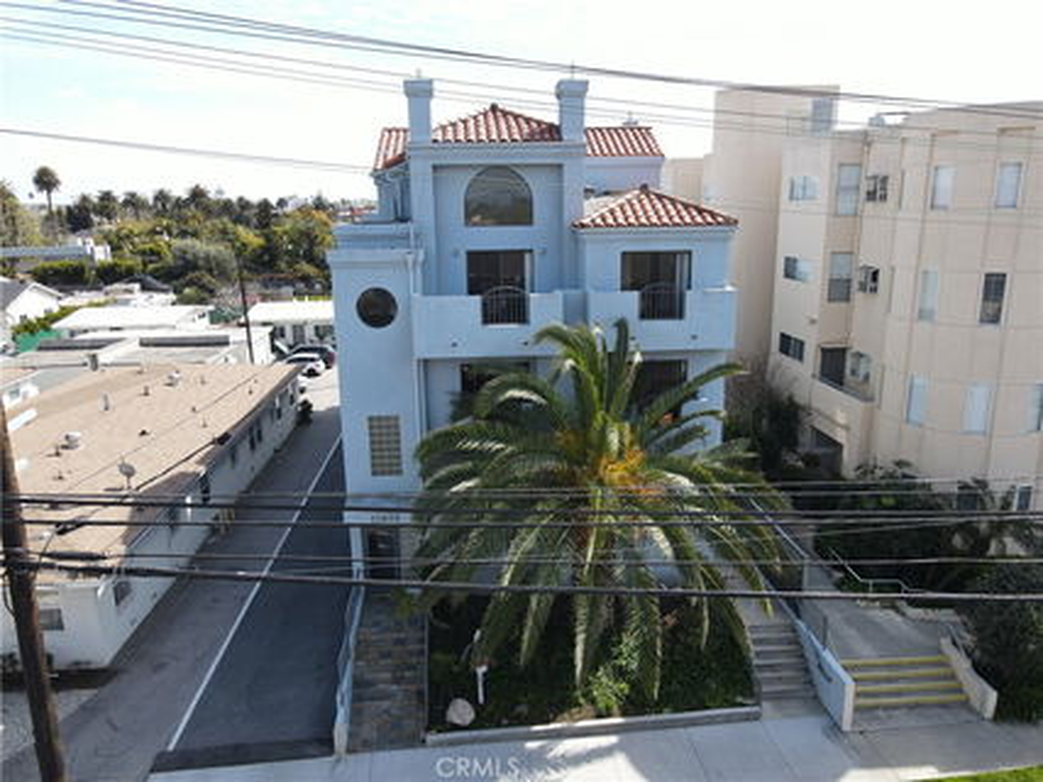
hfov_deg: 71.6
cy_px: 391
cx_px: 522
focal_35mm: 24
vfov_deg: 56.8
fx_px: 723
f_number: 2.8
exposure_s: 1/320
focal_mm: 4.5
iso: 100
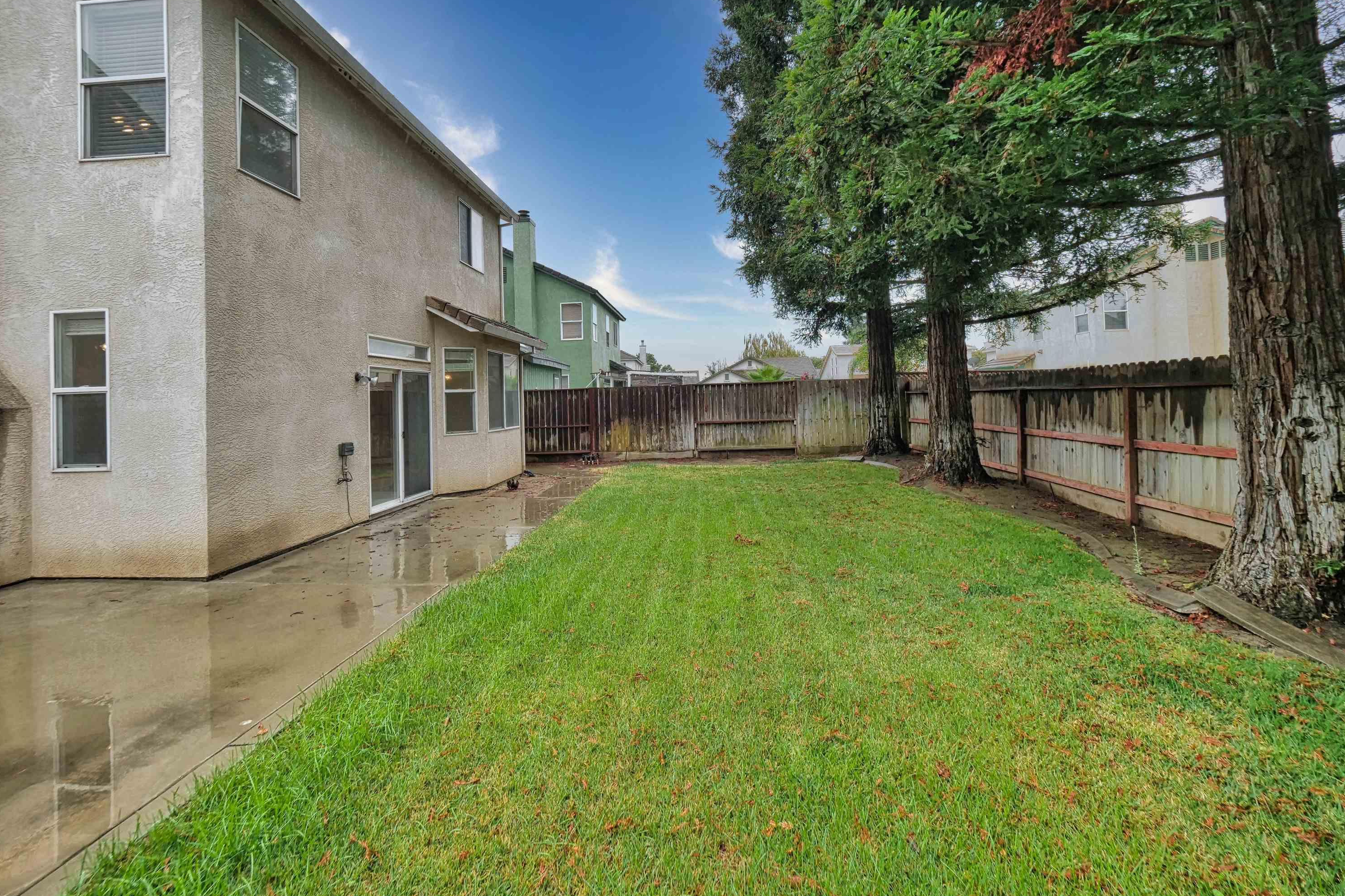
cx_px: 676
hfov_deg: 100.4
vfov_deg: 77.0
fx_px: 560
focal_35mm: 15
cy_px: 390
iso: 320
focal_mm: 7
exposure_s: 1/320
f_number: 4.5
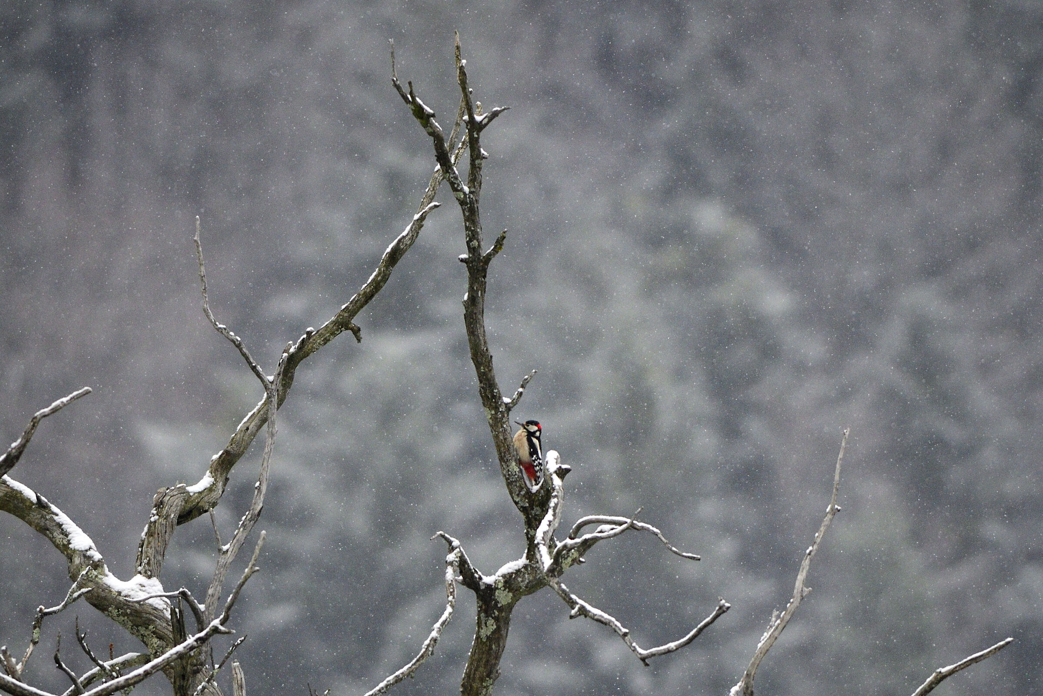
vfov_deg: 2.3
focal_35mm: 600
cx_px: 522
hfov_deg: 3.4
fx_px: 17382
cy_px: 348
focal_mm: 300
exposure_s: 1/2500
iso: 1600
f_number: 4
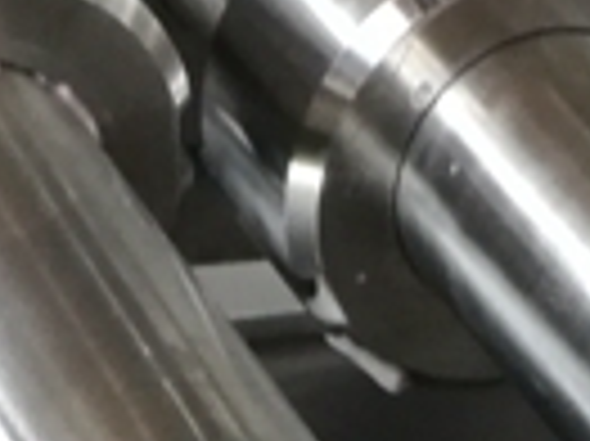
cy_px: -648
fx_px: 3508
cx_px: 396
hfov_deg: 9.6
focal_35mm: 206
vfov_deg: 6.8
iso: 160
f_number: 2.2
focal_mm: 3.95
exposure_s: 1/33.3
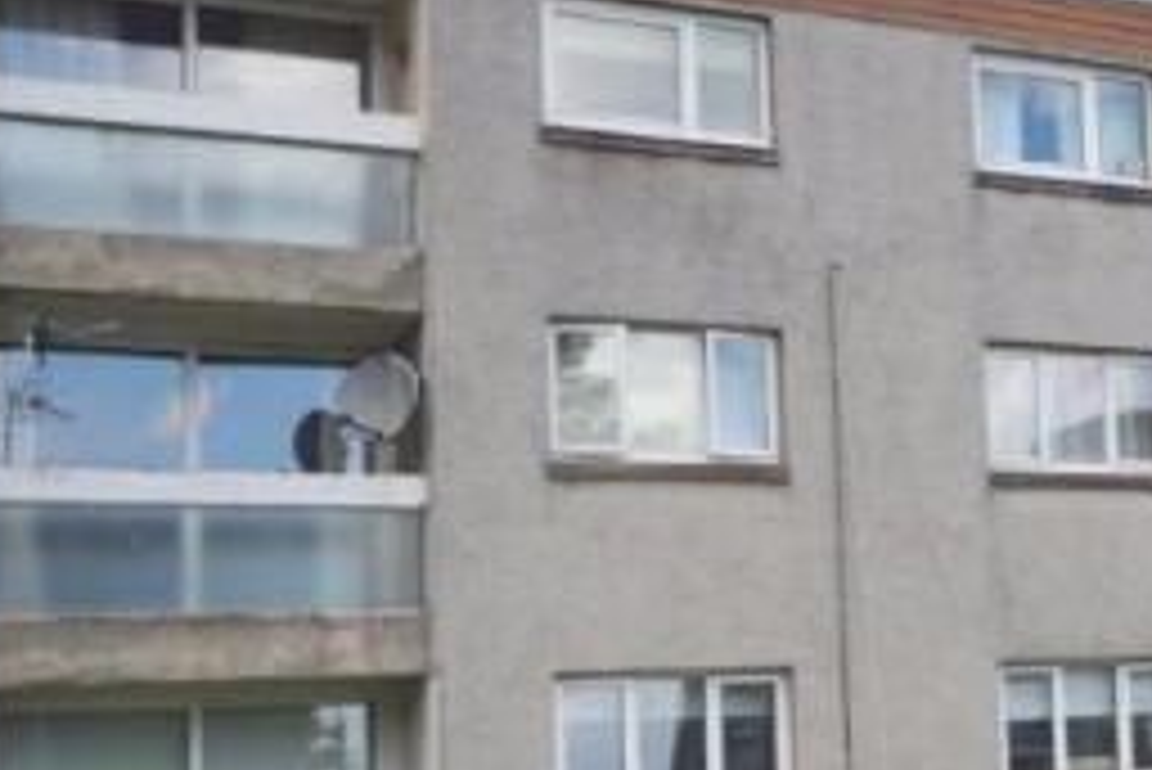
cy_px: 534
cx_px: 1138
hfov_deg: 28.9
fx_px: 2090
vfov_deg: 20.8
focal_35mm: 65
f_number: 6.3
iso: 100
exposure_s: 1/160
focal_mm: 17
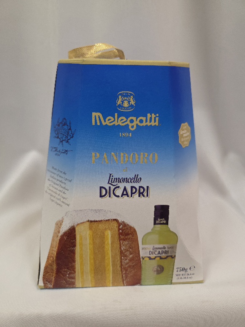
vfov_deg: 73.9
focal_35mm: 23
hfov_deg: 58.9
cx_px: 122
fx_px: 217
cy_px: 164
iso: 400
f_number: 1.7
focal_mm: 6.3
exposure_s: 1/101
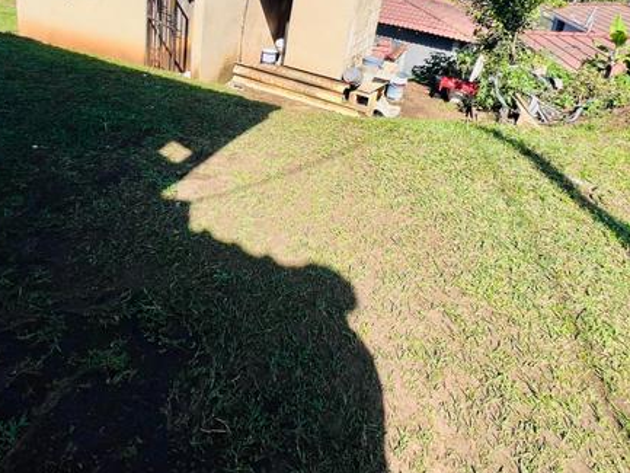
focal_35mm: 24
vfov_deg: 51.9
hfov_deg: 70.5
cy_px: 71
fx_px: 437
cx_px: 237
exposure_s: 1/1220
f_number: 1.8
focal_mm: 1.57
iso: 32
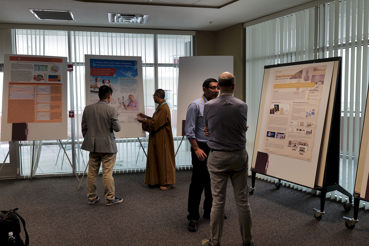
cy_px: 123
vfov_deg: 42.3
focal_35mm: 31
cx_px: 184
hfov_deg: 60.3
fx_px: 318
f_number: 4
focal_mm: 31
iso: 250
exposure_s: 1/60
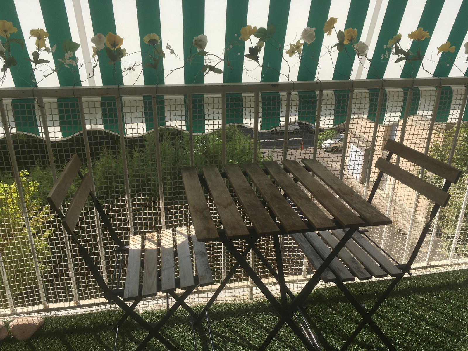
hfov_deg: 61.7
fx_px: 392
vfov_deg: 48.2
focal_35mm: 29
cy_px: 176
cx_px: 234
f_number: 2.2
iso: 25
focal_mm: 4.15
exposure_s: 1/1374
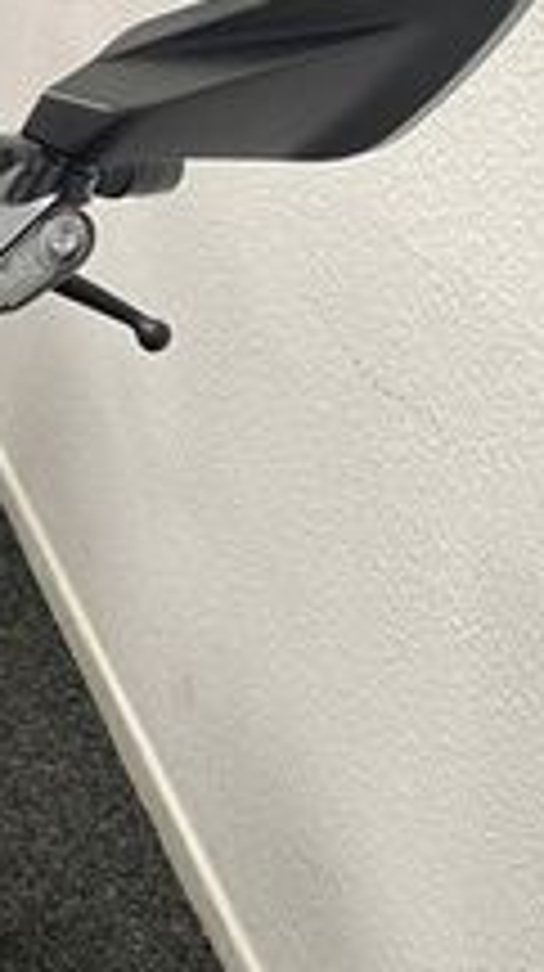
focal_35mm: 84
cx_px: -522
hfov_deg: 12.7
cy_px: 720
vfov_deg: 25.1
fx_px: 2161
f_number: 1.6
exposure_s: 1/50
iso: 160
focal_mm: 5.1
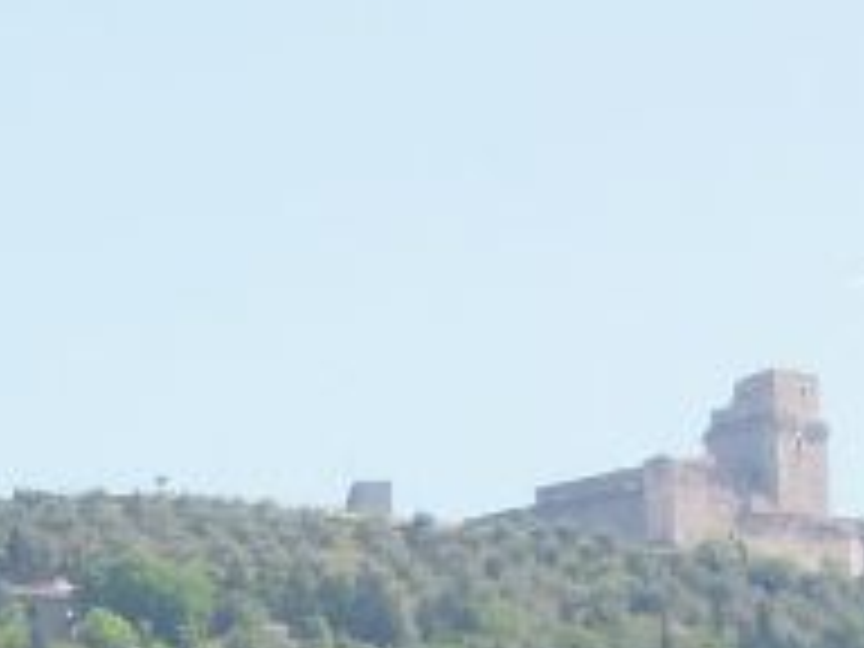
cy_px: 1332
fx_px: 11307
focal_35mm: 453
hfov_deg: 4.4
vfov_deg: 3.3
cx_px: -256
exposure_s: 1/400
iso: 160
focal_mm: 15.2
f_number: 5
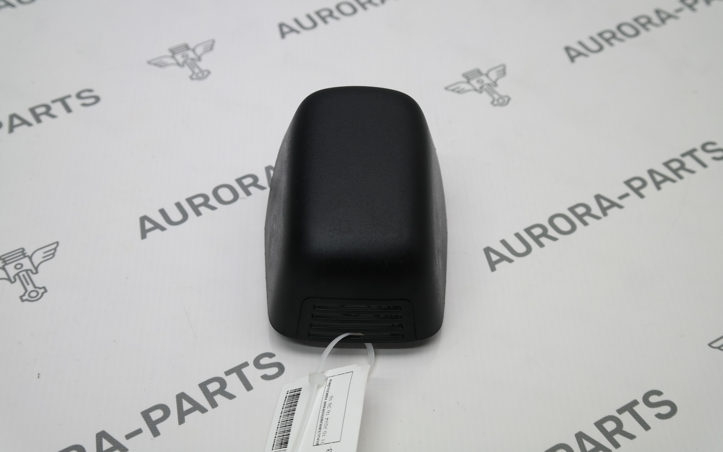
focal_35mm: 66
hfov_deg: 31.1
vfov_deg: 19.7
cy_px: 213
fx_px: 1301
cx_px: 364
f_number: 5
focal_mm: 42
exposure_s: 1/80
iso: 200
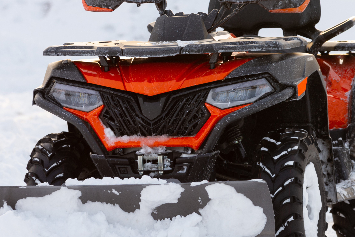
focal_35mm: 354
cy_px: 102
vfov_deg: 3.9
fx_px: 3492
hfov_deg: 5.8
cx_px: 185
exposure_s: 1/100
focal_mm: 200
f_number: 6.3
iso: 200
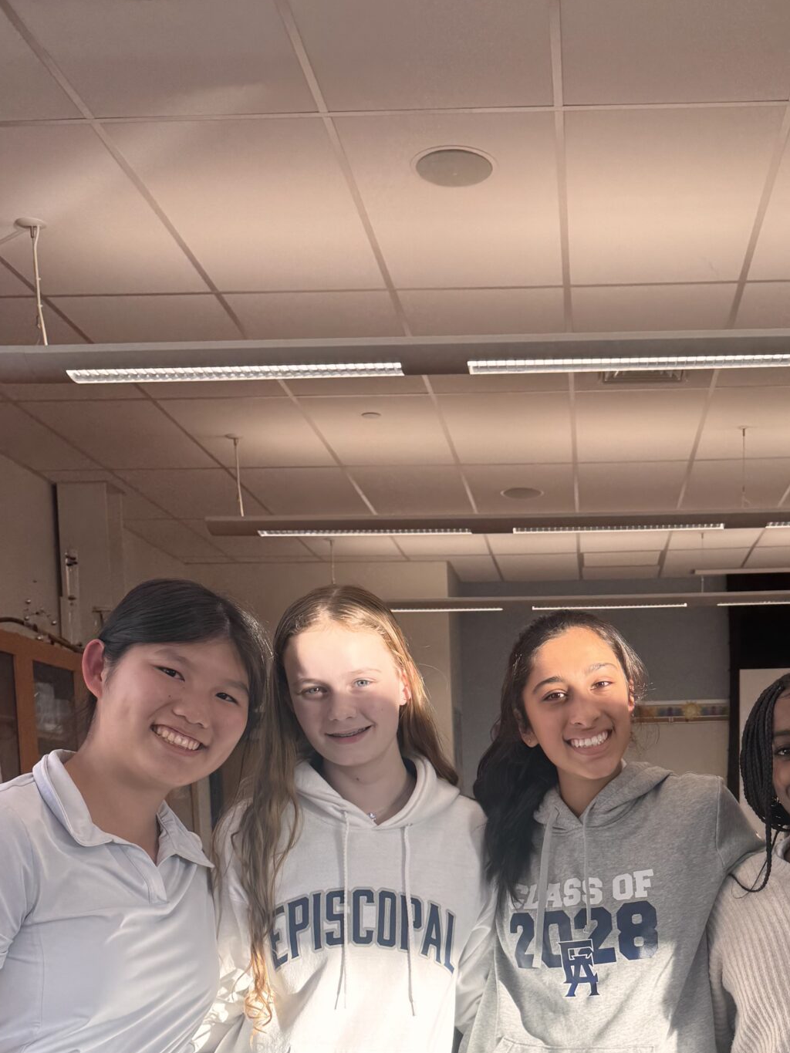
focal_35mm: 45
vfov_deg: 39.2
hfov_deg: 31.6
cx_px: 599
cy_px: 941
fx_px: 1369
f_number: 1.78
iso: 80
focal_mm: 6.76
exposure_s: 1/325
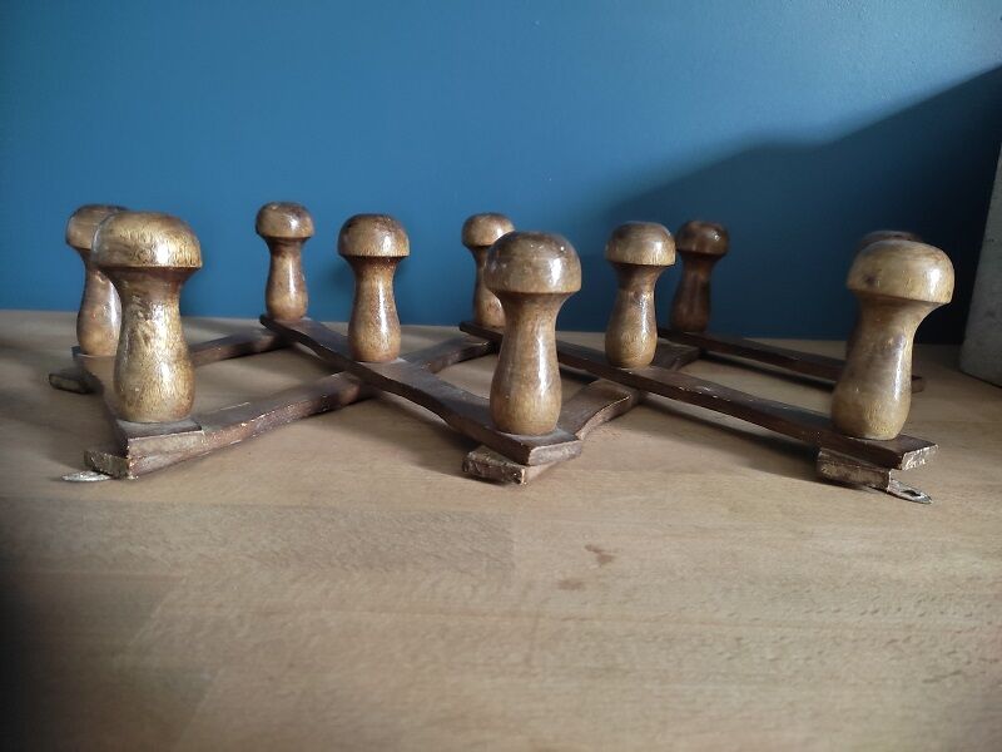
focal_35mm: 26
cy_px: 376
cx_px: 501
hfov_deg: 67.3
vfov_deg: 53.1
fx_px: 753
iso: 1538
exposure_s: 1/20
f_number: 1.79
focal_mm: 4.74
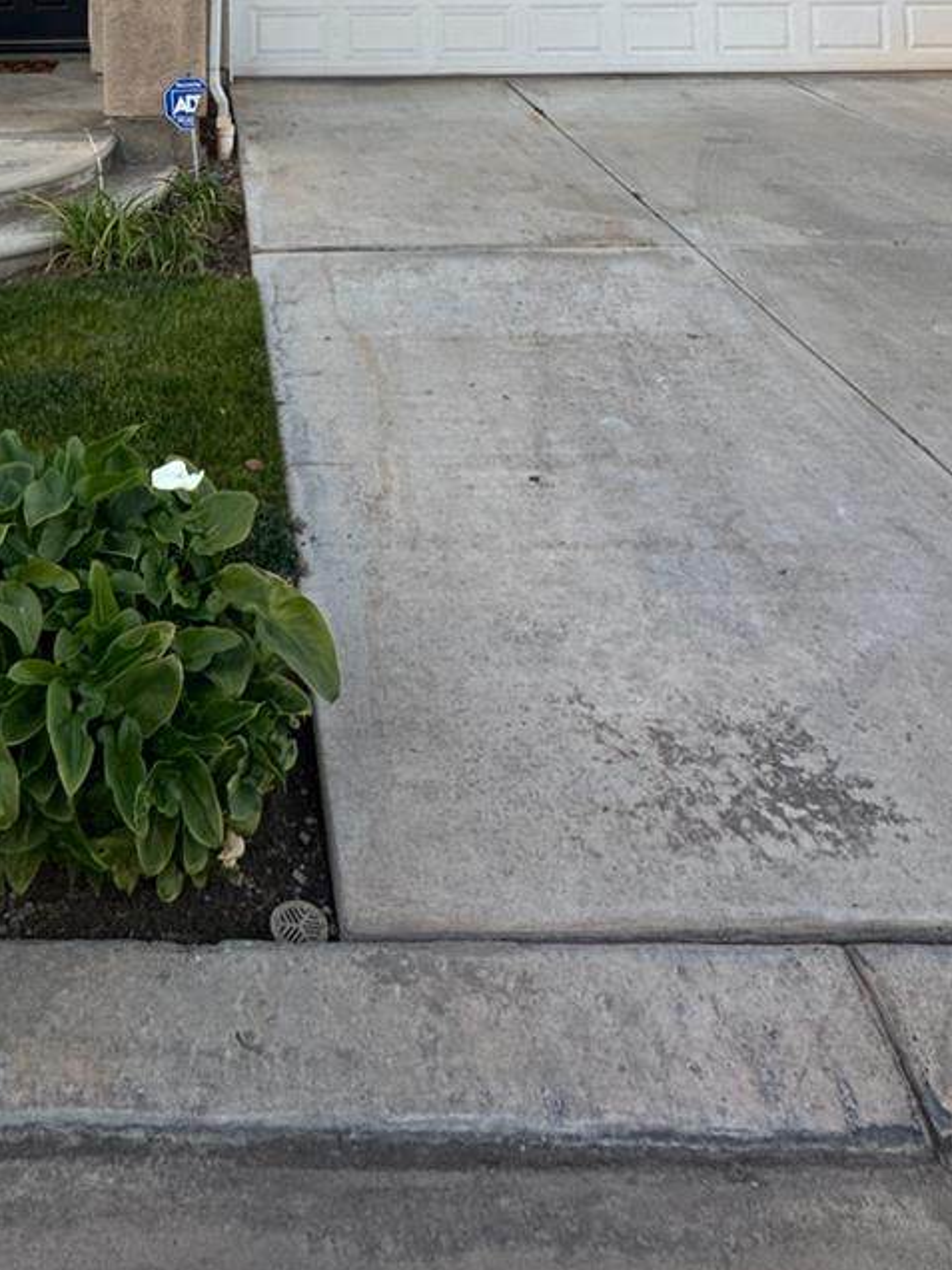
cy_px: -182
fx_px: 1210
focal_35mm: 33
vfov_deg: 41.6
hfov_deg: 40.8
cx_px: 163
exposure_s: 1/99
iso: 64
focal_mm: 2.22
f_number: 2.2
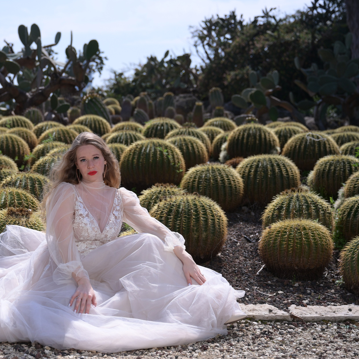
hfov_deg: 25.3
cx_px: 77
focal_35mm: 67
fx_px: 786
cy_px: 175
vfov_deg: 25.7
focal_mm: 48
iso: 100
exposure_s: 1/2000
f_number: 3.5
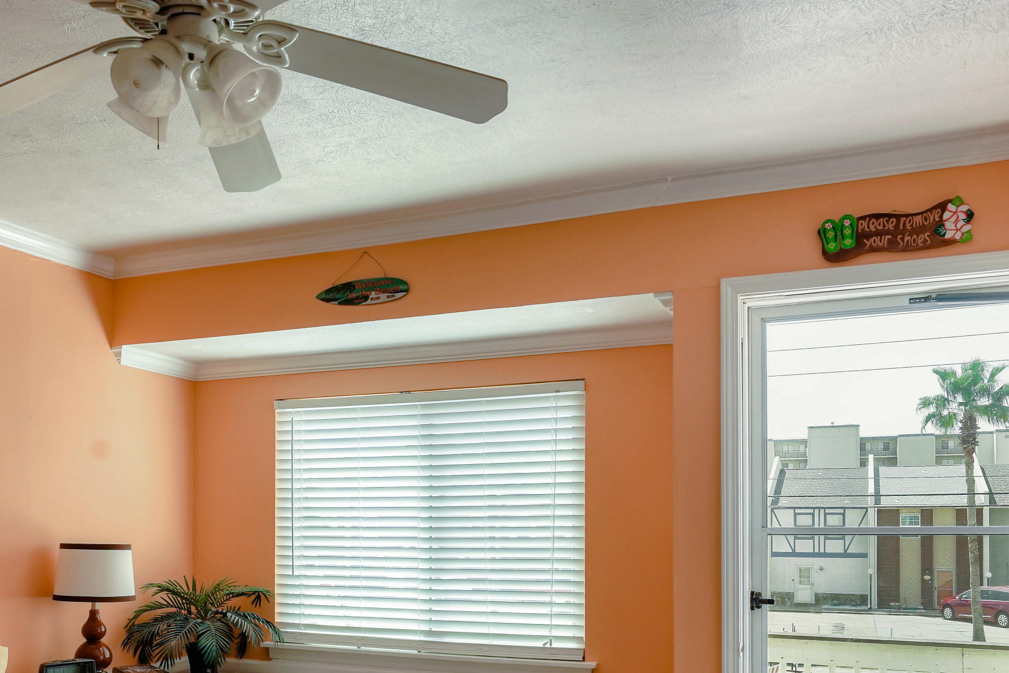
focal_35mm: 33
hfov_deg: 56.3
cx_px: 358
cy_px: 514
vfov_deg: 38.8
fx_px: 925
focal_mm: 20
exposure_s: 1/40
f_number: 8
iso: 100
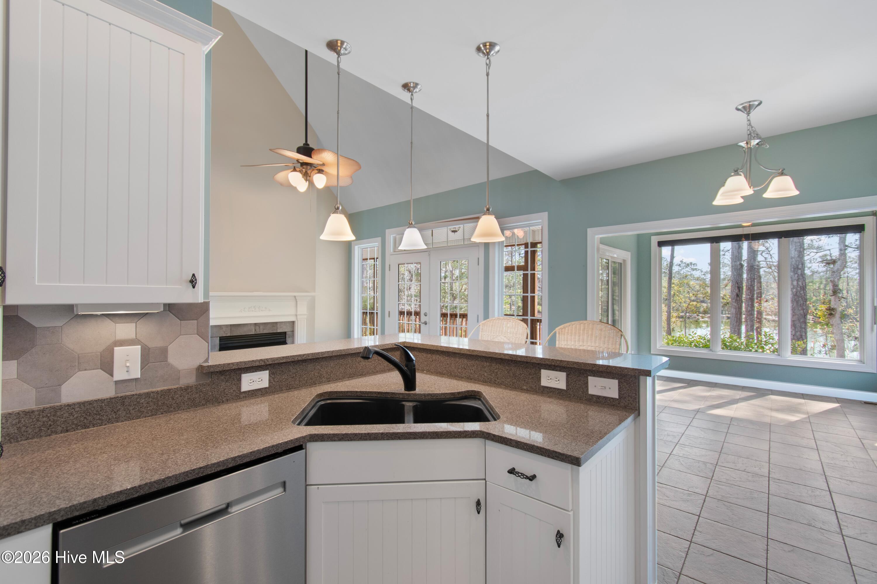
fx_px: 365
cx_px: 438
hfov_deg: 100.4
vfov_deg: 77.3
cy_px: 292
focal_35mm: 15
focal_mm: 10
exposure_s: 1/20
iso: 100
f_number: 4.5
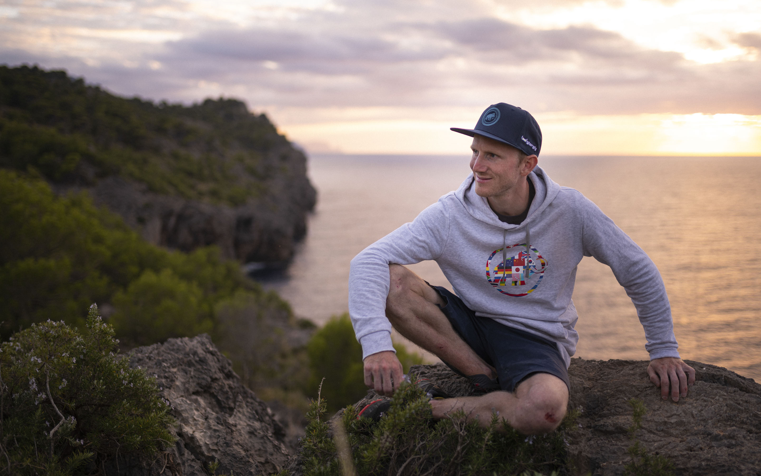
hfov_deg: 52.7
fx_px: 767
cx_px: 384
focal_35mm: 37
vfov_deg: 34.4
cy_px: 248
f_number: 1.6
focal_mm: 35
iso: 80
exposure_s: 1/640
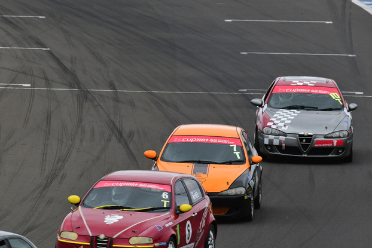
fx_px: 7772
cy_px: 148
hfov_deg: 2.7
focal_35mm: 752
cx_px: 188
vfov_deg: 1.8
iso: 640
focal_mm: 390
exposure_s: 1/640
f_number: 11
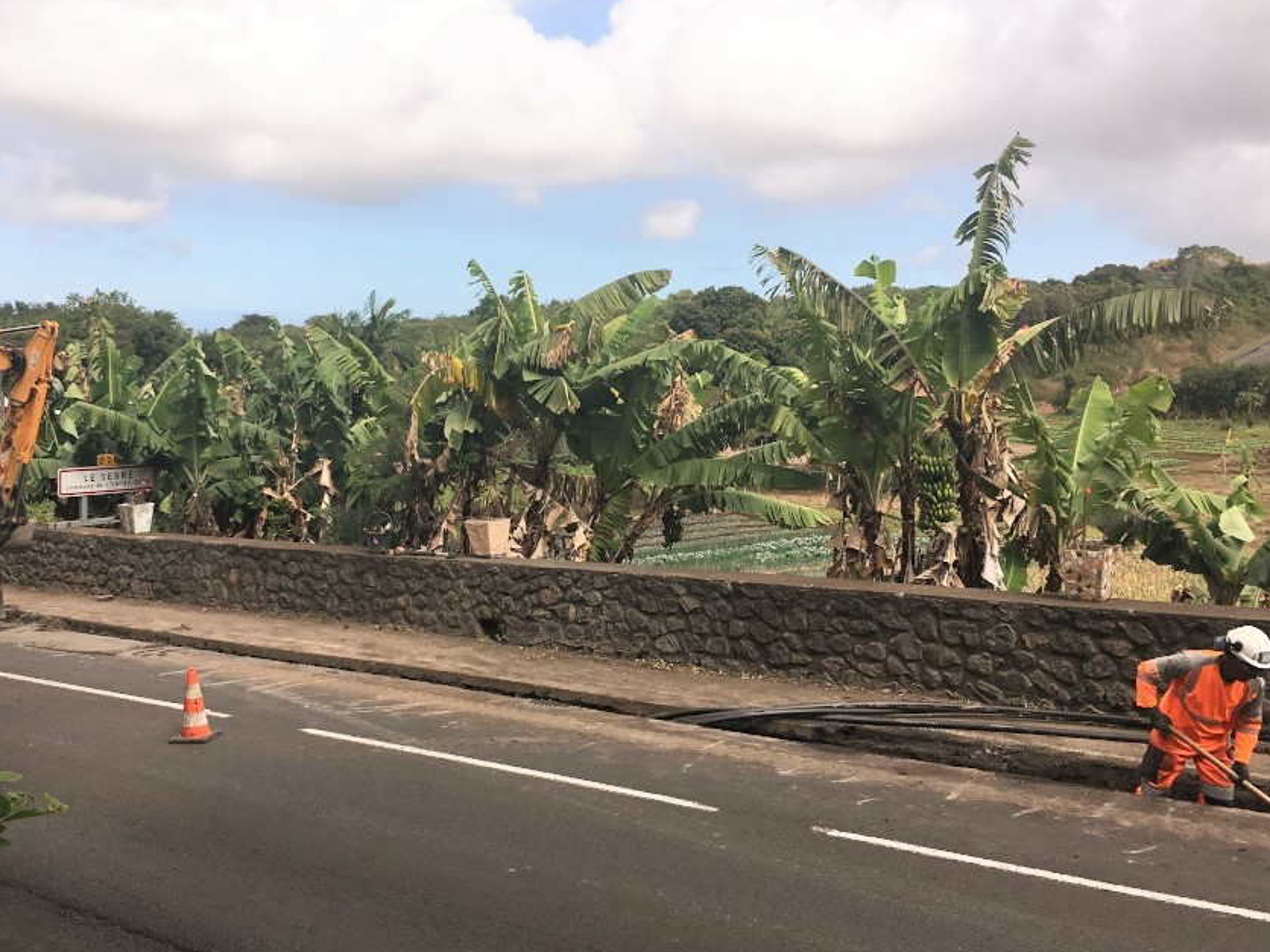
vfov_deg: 38.6
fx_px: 1357
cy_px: 404
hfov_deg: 49.9
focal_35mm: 37
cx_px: 529
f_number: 2.2
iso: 25
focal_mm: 4.15
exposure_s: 1/1603
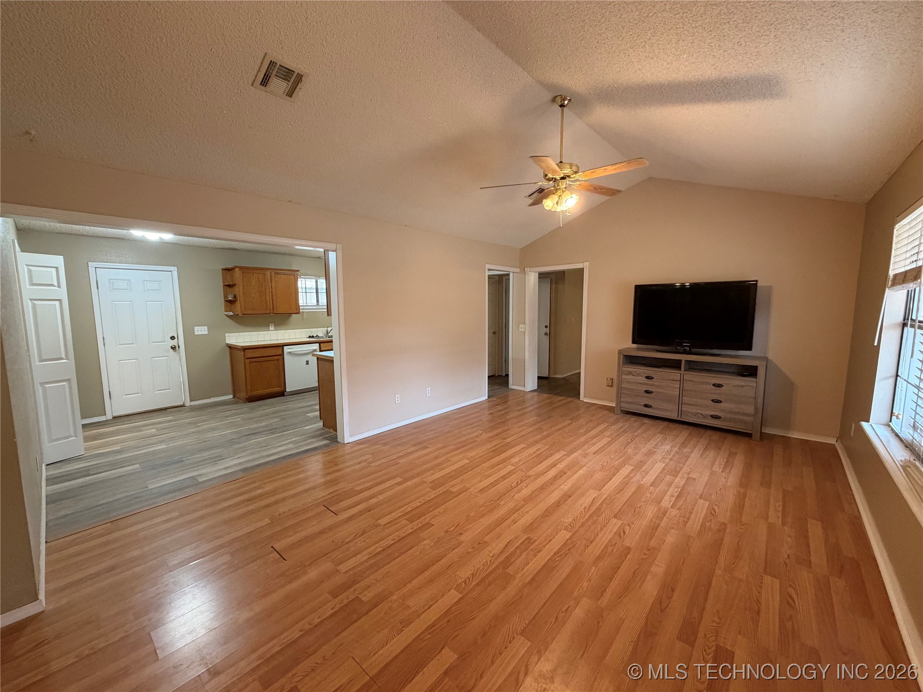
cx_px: 462
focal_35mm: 14
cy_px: 346
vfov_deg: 85.7
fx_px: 373
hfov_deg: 102.1
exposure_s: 1/60
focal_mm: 2.22
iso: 250
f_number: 2.2
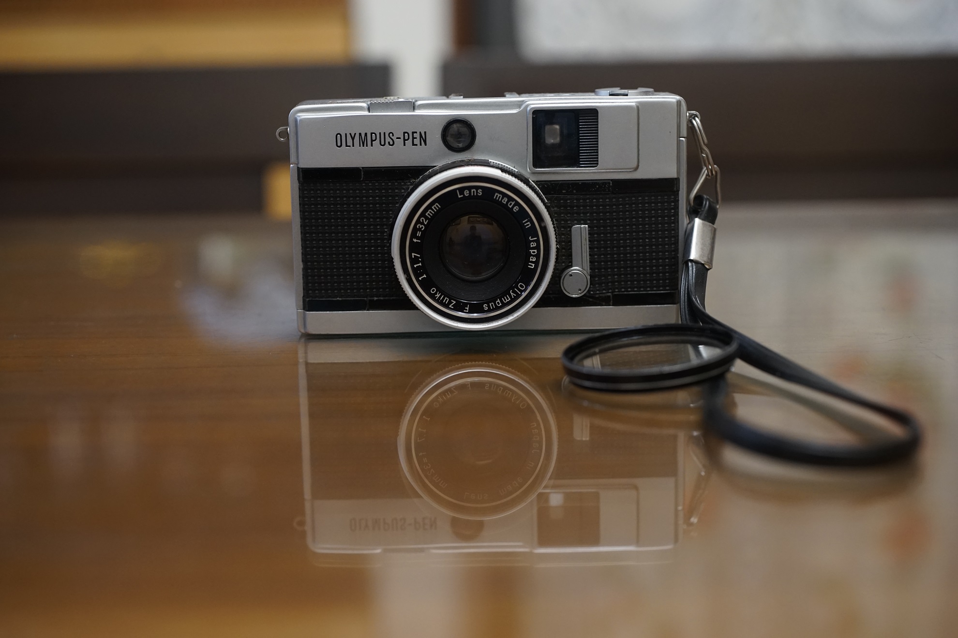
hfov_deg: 39.6
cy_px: 319
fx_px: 1330
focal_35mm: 50
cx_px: 479
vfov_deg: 27.0
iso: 1600
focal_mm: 50
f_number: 4
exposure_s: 1/60
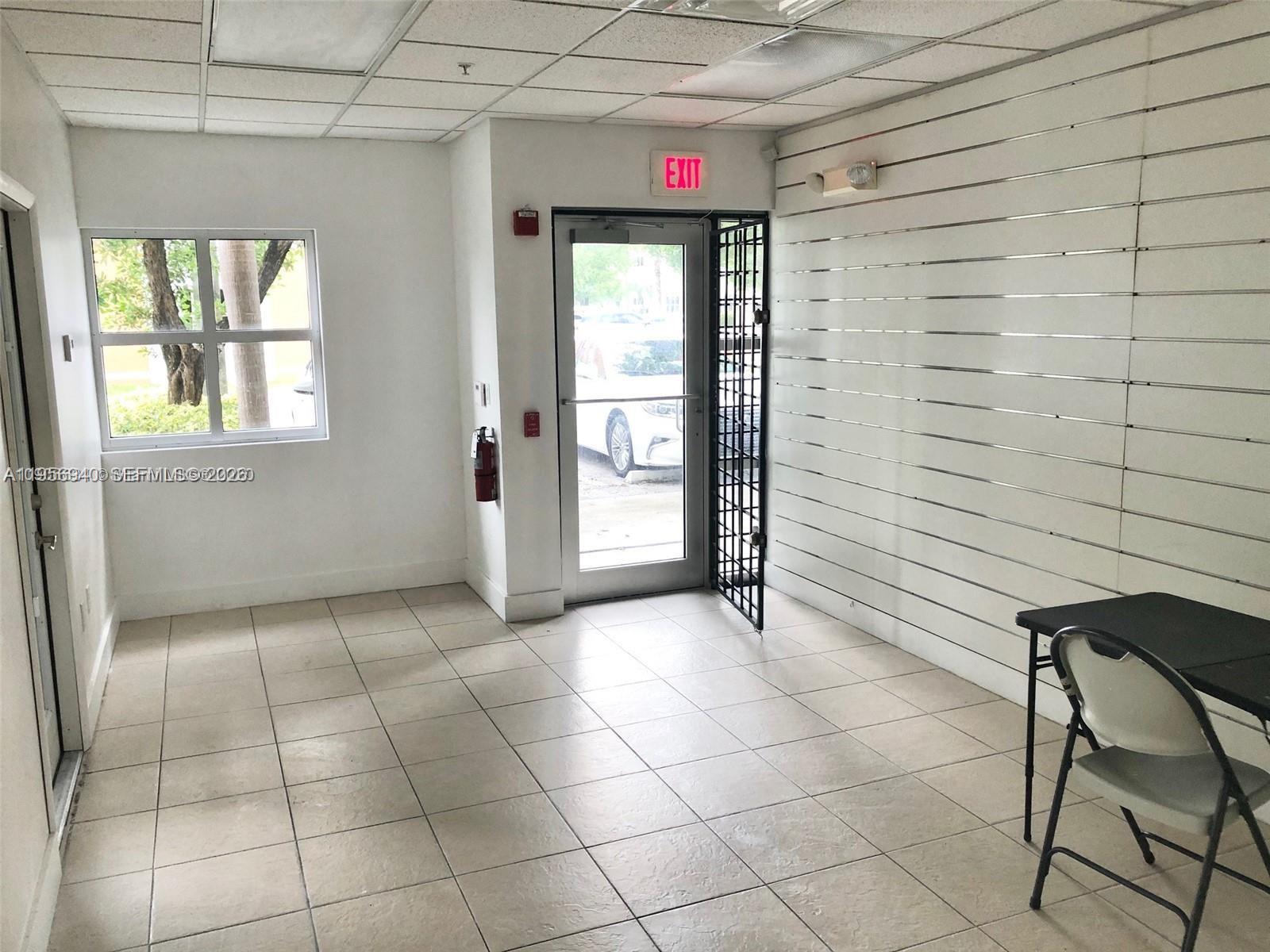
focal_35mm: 28
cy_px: 476
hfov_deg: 63.4
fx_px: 1027
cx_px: 635
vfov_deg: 49.7
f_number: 1.8
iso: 40
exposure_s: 1/24
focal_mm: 3.99
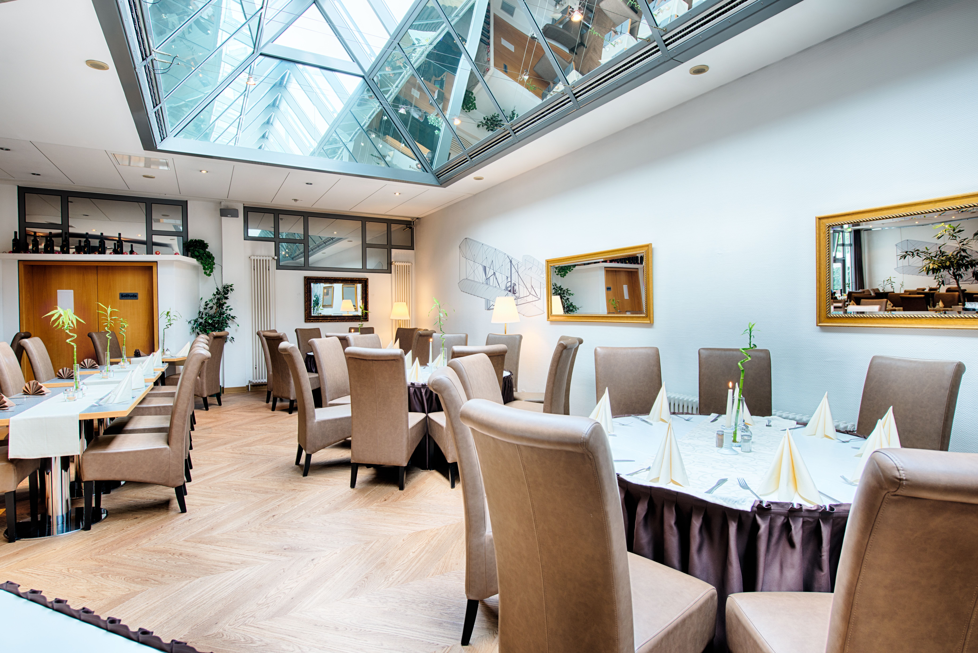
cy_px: 326
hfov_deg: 86.9
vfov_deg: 64.6
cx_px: 489
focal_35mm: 19
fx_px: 516
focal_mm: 19
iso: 100
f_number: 8
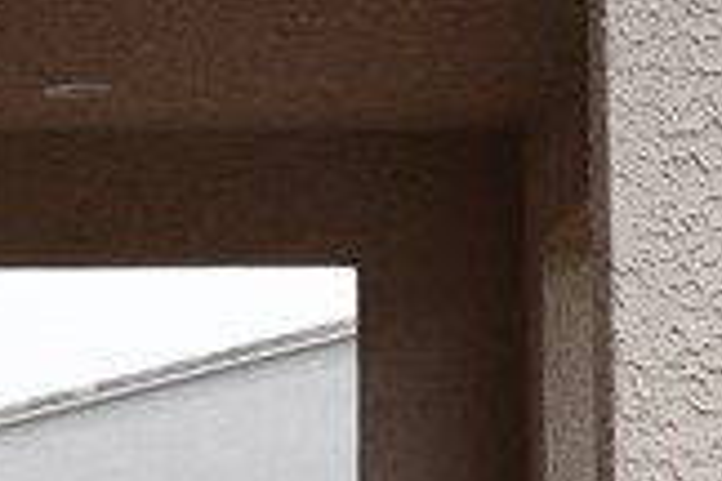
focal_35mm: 154
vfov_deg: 8.9
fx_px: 3088
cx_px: 247
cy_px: 463
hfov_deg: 13.3
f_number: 4.5
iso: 80
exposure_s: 1/320
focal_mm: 23
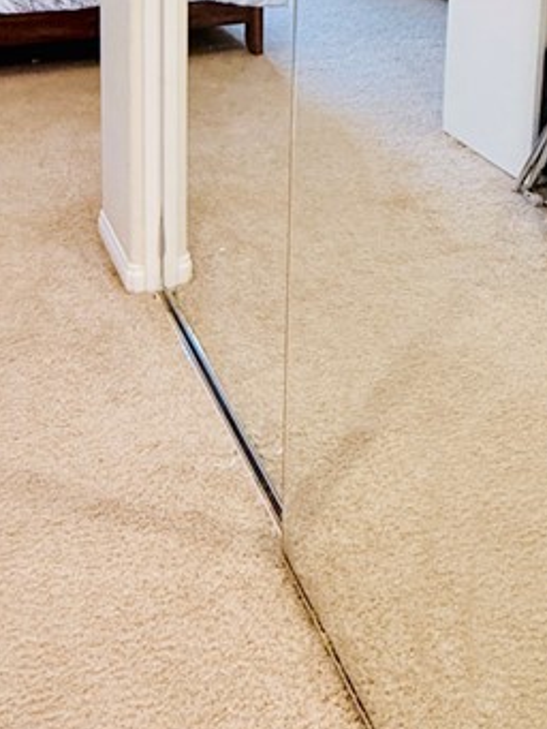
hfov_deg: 34.2
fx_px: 884
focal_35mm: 42
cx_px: 203
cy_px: -77
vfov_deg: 37.4
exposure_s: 1/120
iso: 400
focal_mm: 2.22
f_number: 2.2
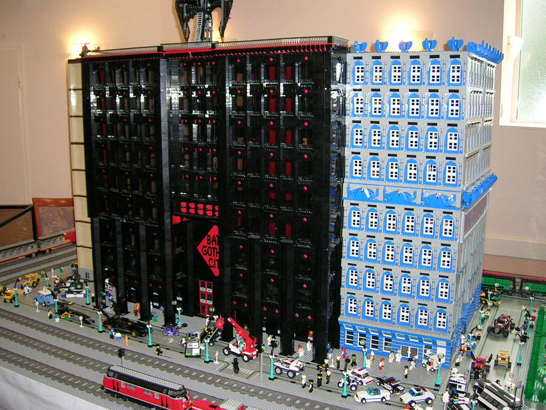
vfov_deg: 40.7
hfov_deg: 52.6
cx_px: 273
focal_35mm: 35
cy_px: 205
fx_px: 552
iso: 141
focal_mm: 5.4
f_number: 2.8
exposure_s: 1/60.1
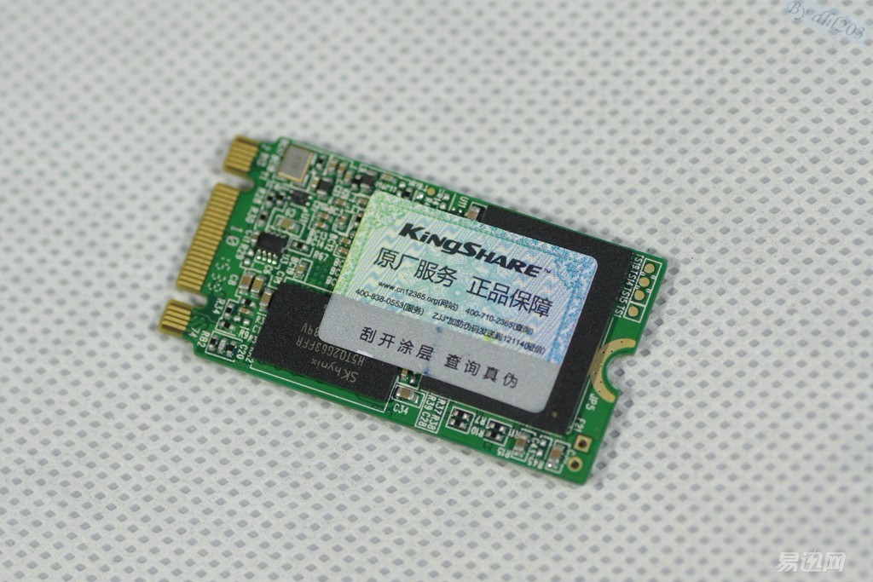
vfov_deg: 10.2
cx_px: 436
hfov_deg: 15.2
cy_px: 291
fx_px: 3274
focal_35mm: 135
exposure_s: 1/50
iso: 800
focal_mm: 90
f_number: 3.5
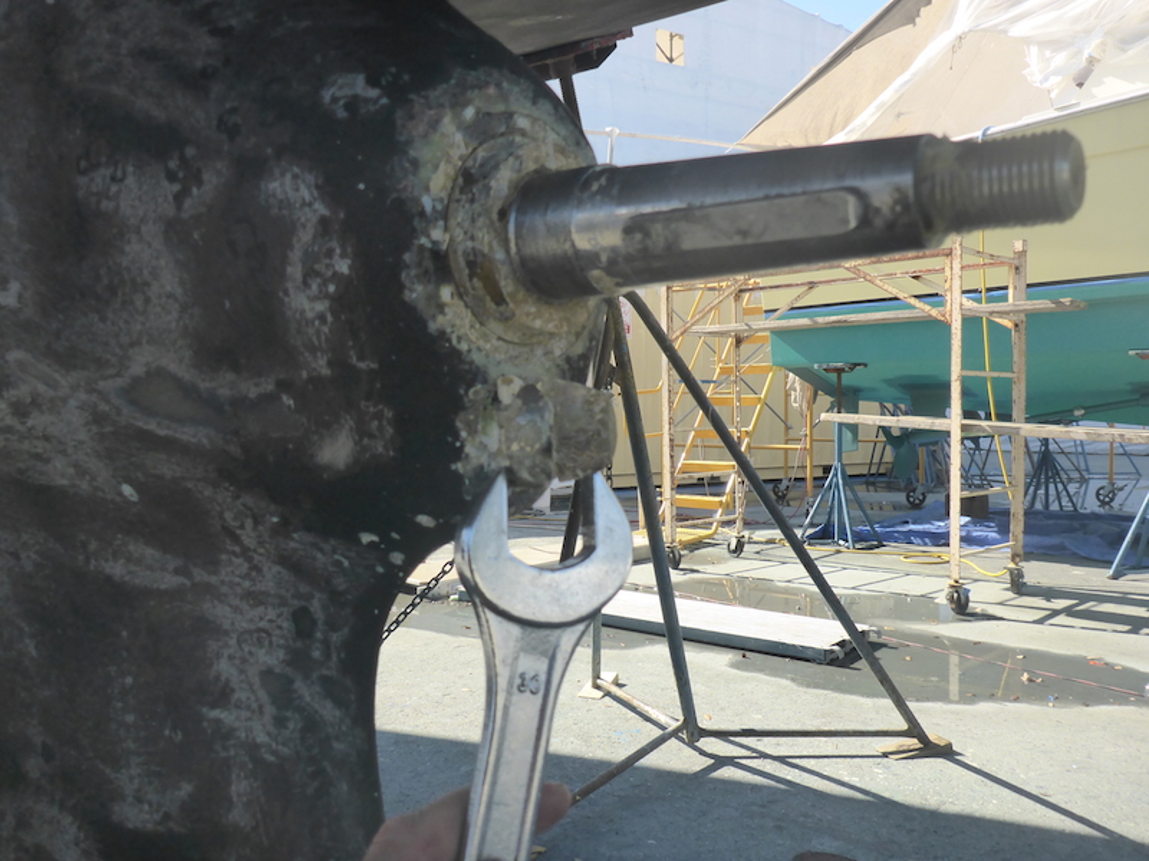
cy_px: 430
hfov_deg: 63.4
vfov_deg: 49.7
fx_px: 929
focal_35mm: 28
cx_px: 574
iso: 200
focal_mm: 4.9
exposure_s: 1/500
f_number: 3.3
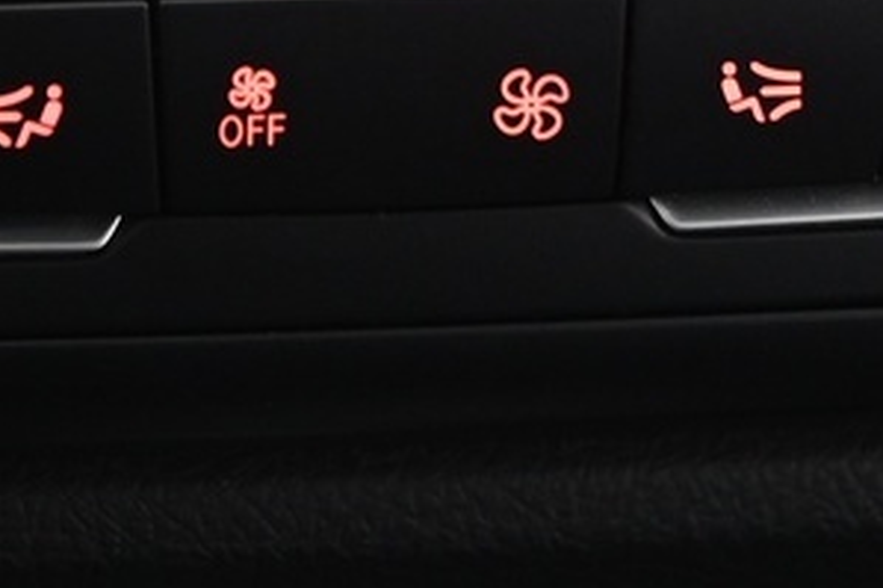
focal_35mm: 217
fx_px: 5319
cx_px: 307
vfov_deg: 6.2
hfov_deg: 9.5
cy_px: -508
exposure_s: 1/13
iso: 2000
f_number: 4
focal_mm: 40
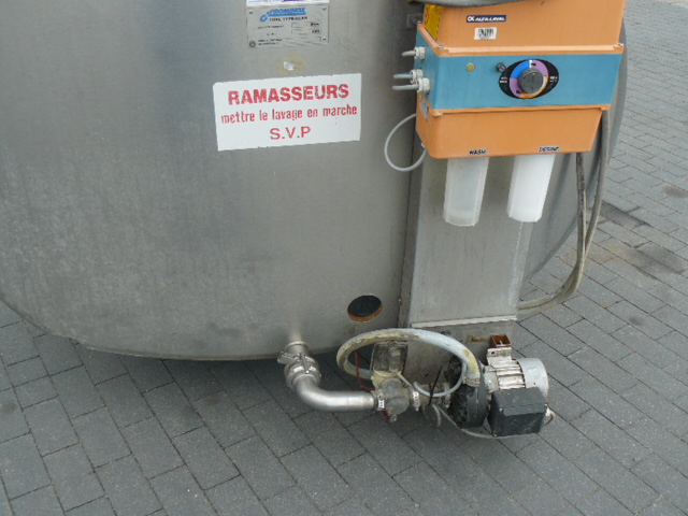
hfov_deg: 51.4
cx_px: 344
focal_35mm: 36
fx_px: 716
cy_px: 258
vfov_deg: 39.7
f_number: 4
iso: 100
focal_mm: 6
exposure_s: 1/200
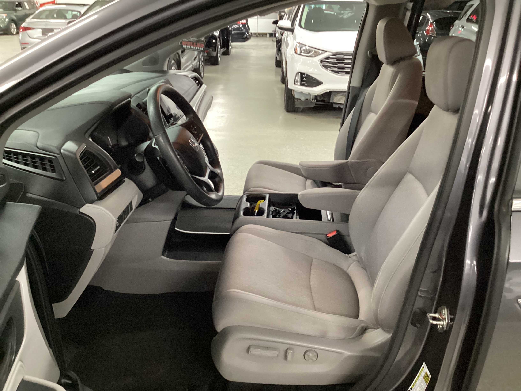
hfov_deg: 58.4
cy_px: 196
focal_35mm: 31
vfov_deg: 45.4
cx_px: 260
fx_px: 467
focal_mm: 3.3
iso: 500
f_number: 2.4
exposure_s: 1/30
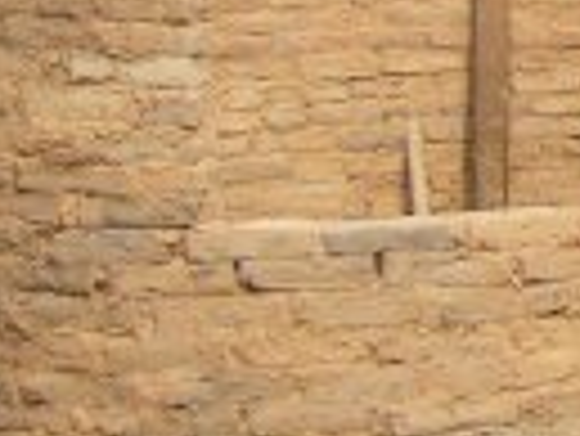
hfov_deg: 10.7
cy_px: -252
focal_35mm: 173
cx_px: 1061
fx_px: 2901
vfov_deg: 8.4
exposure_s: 1/320
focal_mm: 5.8
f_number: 5.6
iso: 100
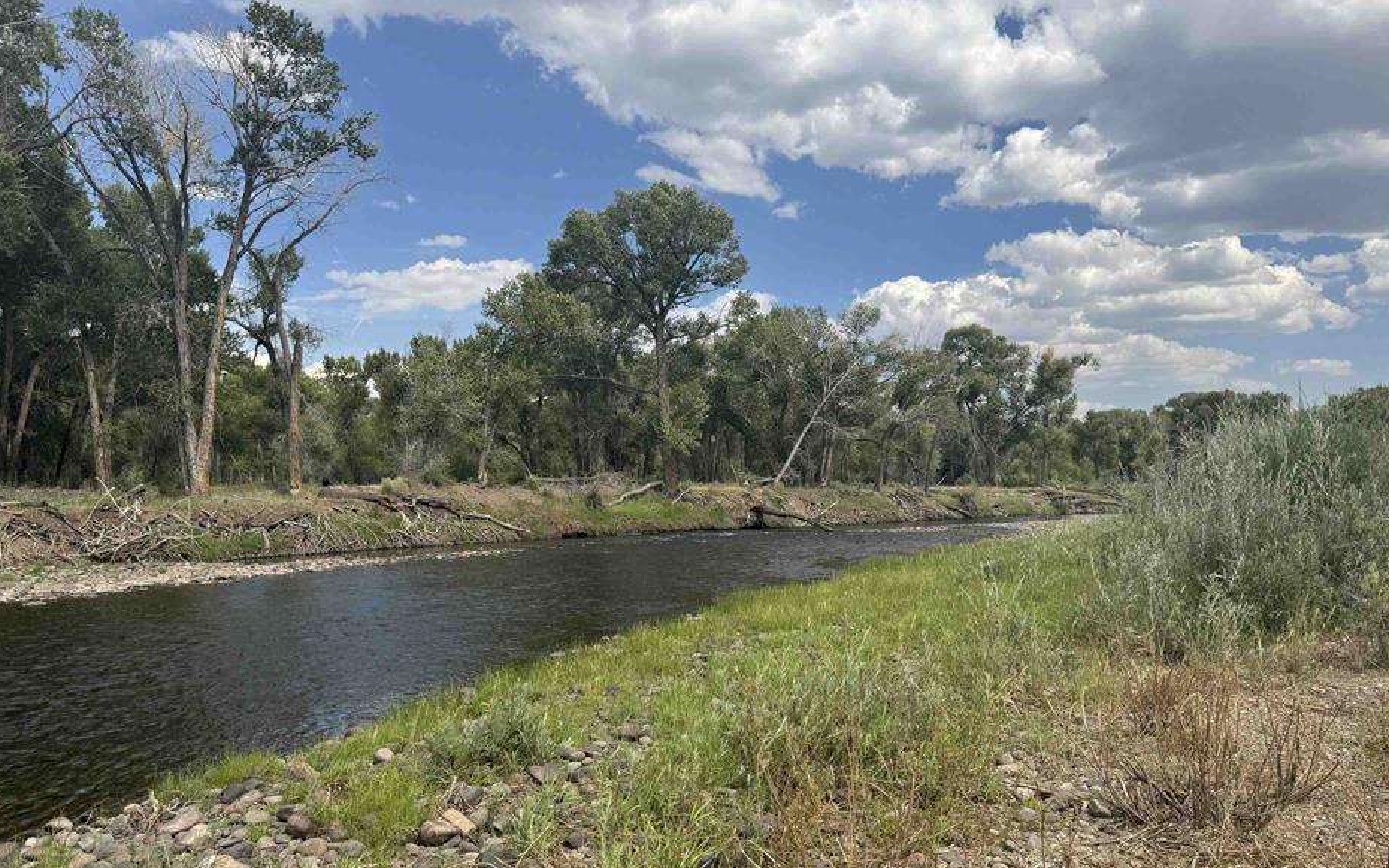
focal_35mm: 28
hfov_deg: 66.5
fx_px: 1060
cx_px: 684
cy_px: 502
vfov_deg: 44.4
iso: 80
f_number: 1.78
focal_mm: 6.76
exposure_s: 1/4950
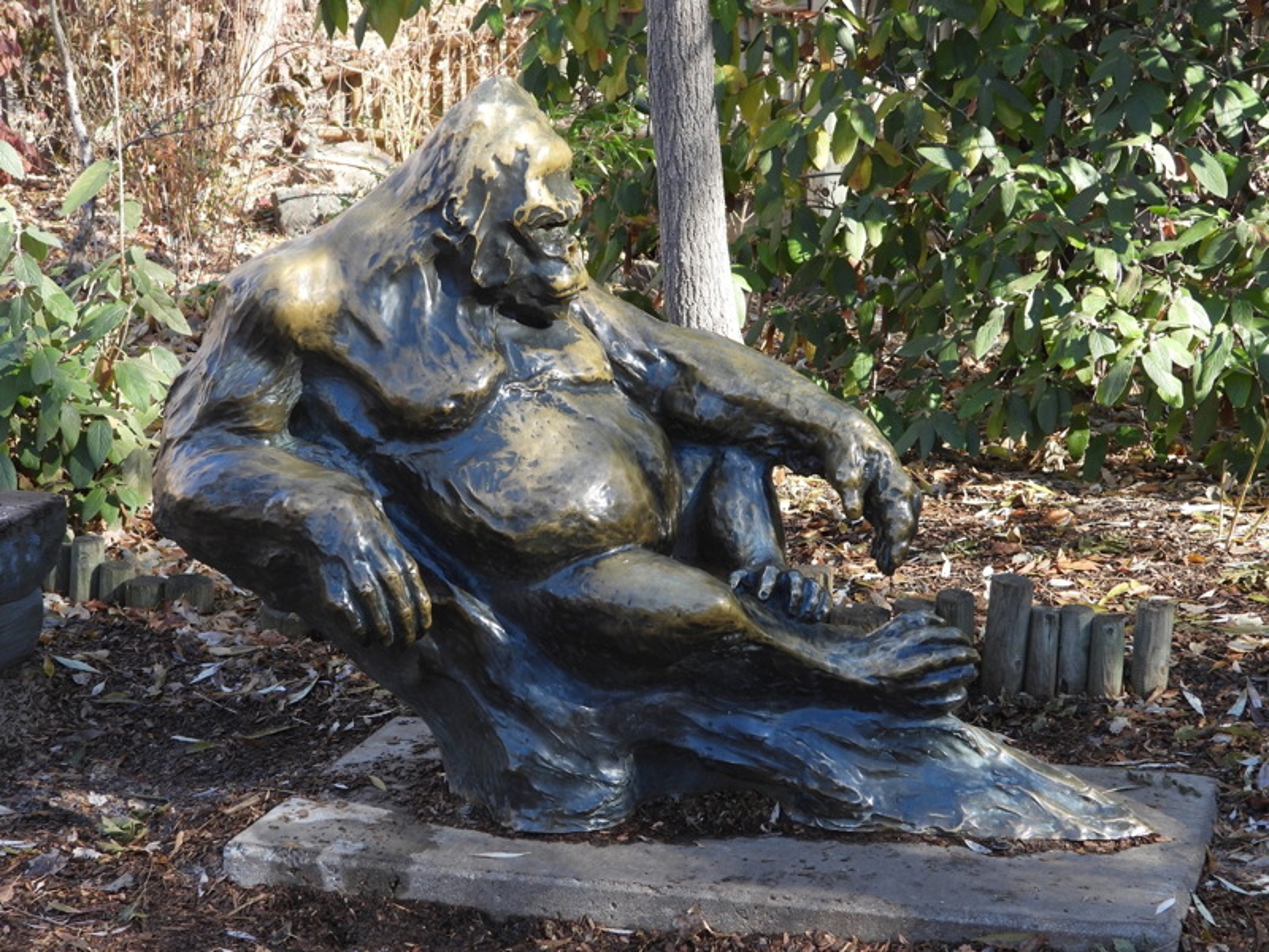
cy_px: 476
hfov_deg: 24.4
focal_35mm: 80
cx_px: 634
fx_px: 2933
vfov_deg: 18.4
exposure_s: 1/80
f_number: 3.5
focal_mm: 14.4
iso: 100
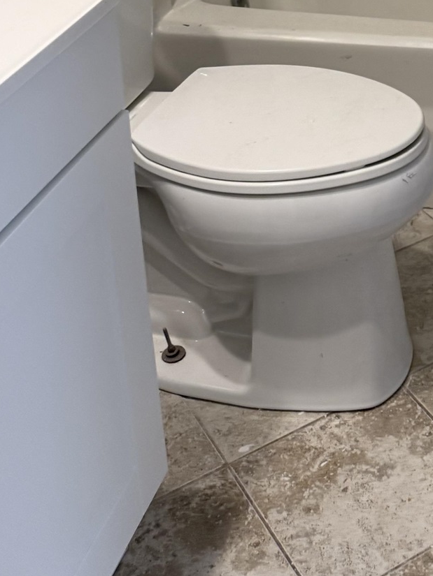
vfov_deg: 25.1
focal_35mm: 67
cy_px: -170
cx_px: 451
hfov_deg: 21.1
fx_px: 1117
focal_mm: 6.76
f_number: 1.78
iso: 200
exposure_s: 1/120
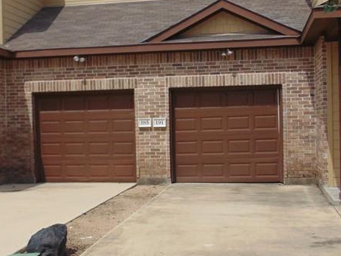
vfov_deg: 25.2
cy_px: 133
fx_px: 572
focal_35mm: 58
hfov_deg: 33.1
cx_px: 129
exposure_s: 1/400
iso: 80
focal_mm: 4.5
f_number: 7.7
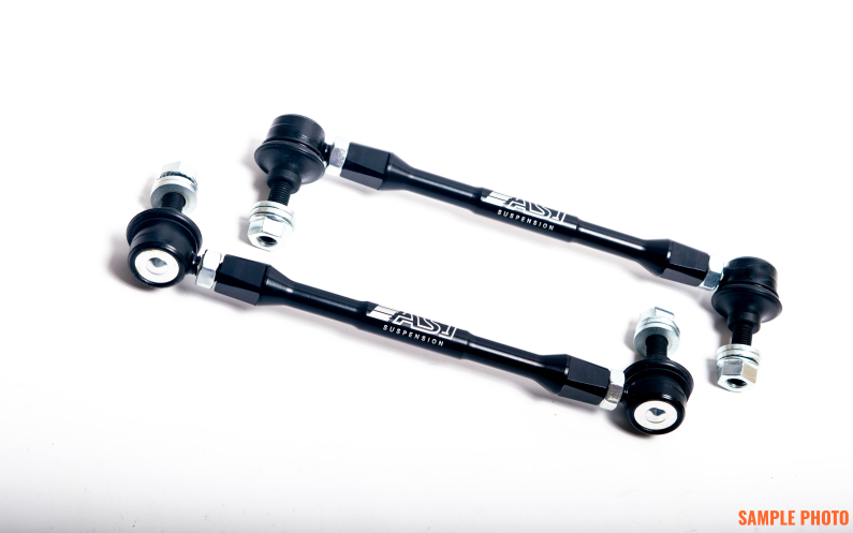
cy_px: 250
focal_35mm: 85
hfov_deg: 24.5
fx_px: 1965
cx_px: 428
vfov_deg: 15.5
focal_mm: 55
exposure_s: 1/200
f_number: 7.1
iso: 100
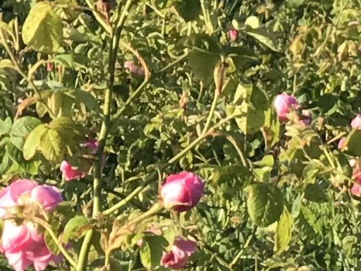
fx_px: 4682
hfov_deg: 4.3
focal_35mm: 449
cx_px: 1077
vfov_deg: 3.3
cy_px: 463
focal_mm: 6.6
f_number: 2.8
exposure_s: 1/297
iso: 20
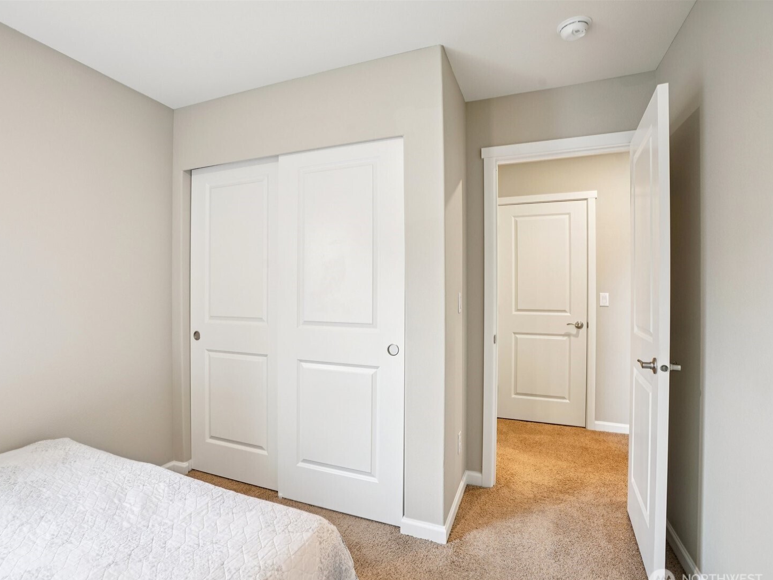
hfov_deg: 87.1
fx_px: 402
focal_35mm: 18
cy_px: 301
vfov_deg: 71.6
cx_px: 326
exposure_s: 1/10
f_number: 8
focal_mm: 16
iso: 400
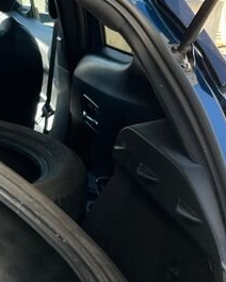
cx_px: -143
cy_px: 247
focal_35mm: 98
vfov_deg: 19.3
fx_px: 819
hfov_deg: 14.3
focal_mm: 5.1
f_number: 1.6
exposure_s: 1/172
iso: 64
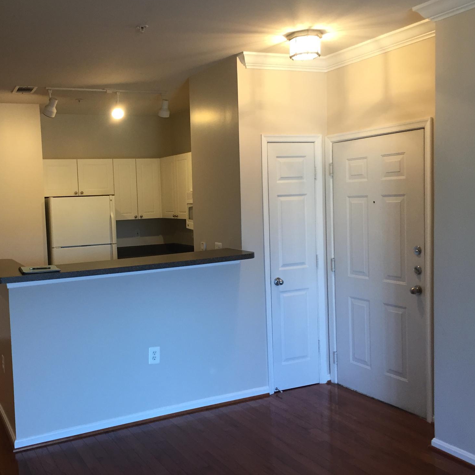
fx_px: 559
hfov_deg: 45.5
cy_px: 240
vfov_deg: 46.0
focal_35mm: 36
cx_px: 166
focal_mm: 4.15
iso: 50
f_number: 2.2
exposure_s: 1/30
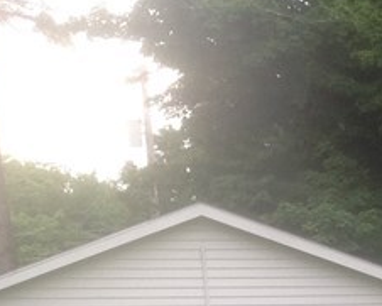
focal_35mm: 155
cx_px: 793
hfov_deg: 11.1
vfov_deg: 9.6
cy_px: 494
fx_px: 1753
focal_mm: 4.28
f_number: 2.4
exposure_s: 1/120
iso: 50
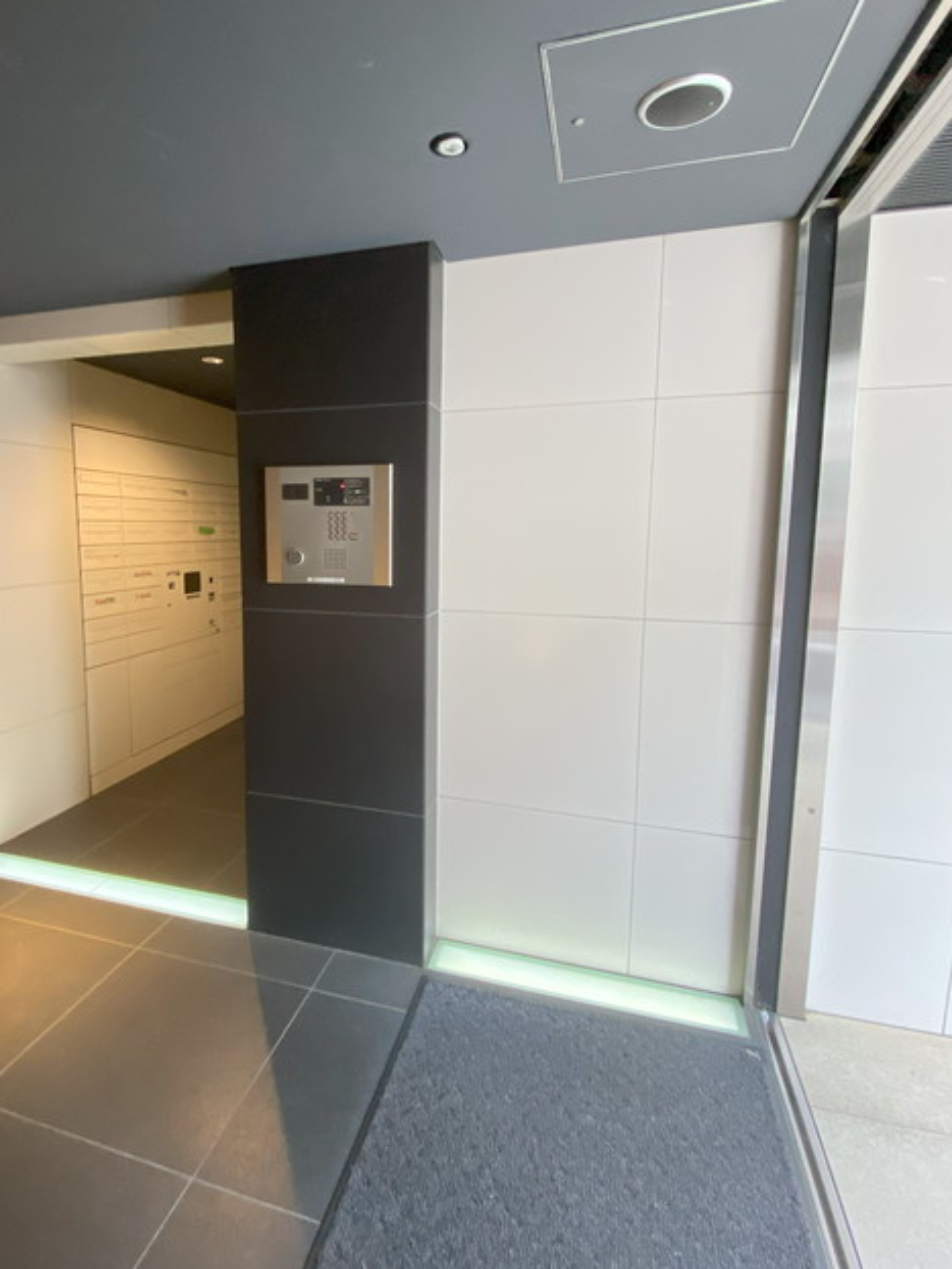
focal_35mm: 18
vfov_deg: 87.7
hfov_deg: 70.9
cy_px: 608
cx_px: 379
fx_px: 660
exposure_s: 1/50
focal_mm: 1.54
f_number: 2.4
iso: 200
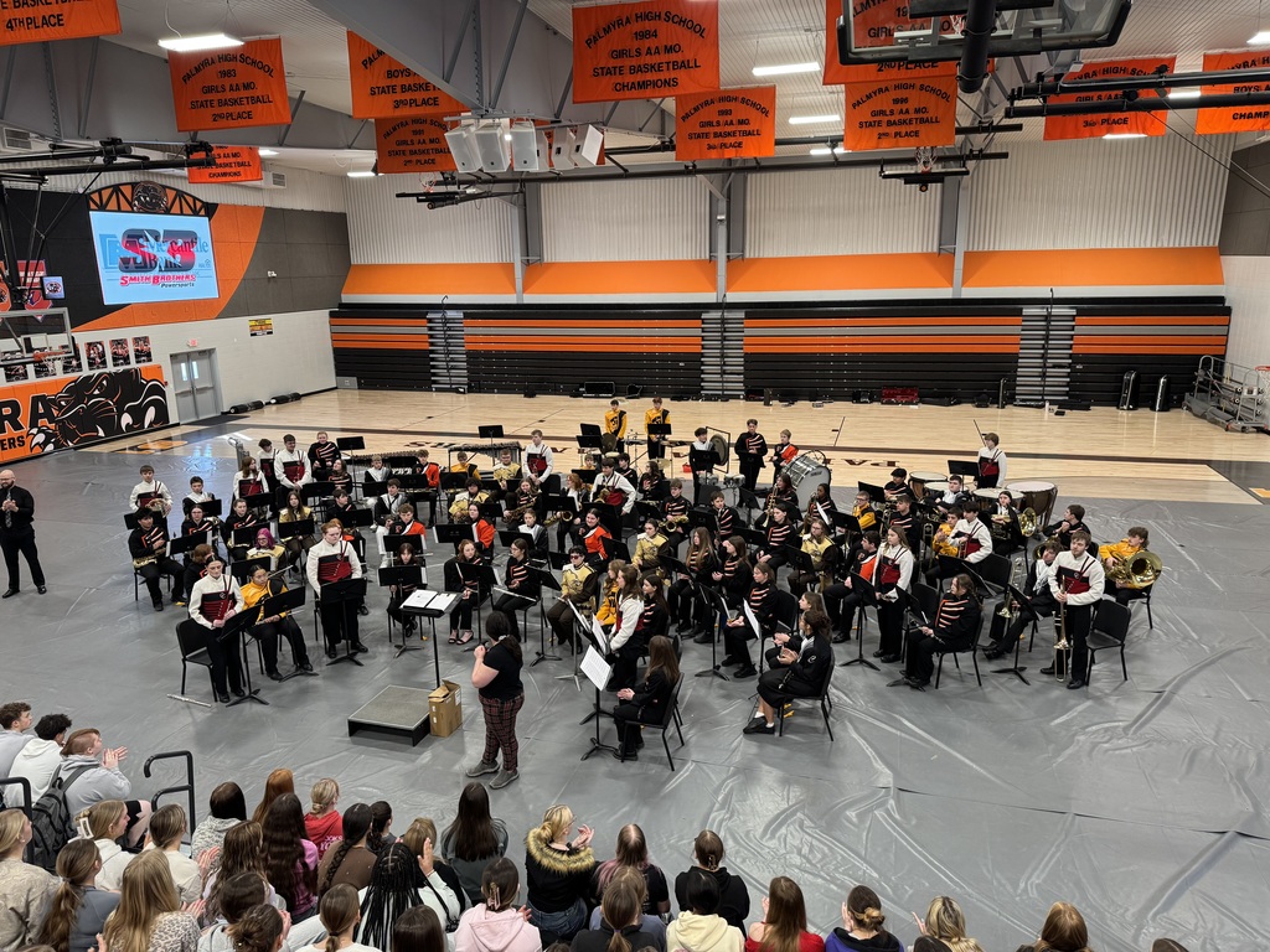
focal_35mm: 24
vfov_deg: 56.8
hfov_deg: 71.6
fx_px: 881
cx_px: 635
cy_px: 476
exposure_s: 1/120
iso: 200
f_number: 1.78
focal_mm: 6.76
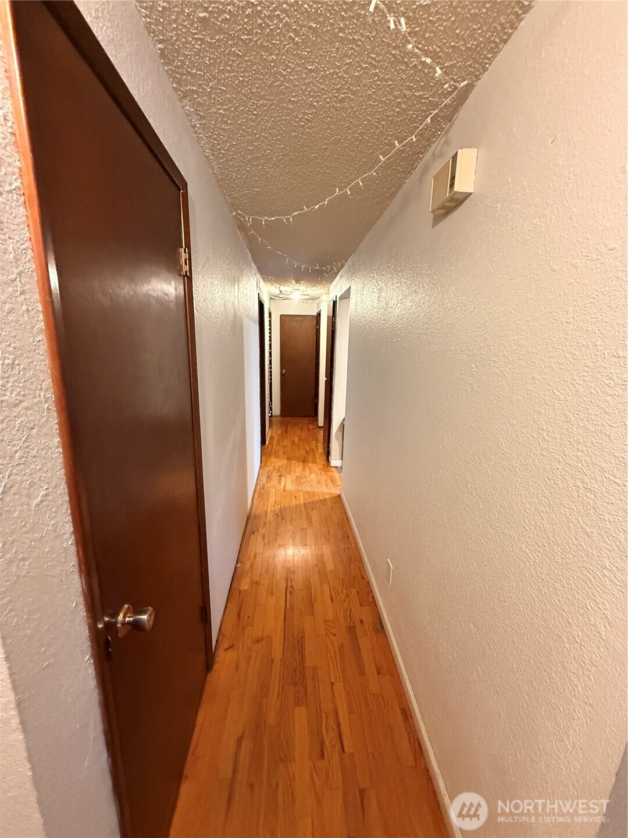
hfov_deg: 85.7
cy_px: 419
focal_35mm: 14
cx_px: 314
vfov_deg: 102.1
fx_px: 339
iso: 640
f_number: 2.2
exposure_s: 1/60
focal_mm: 2.22
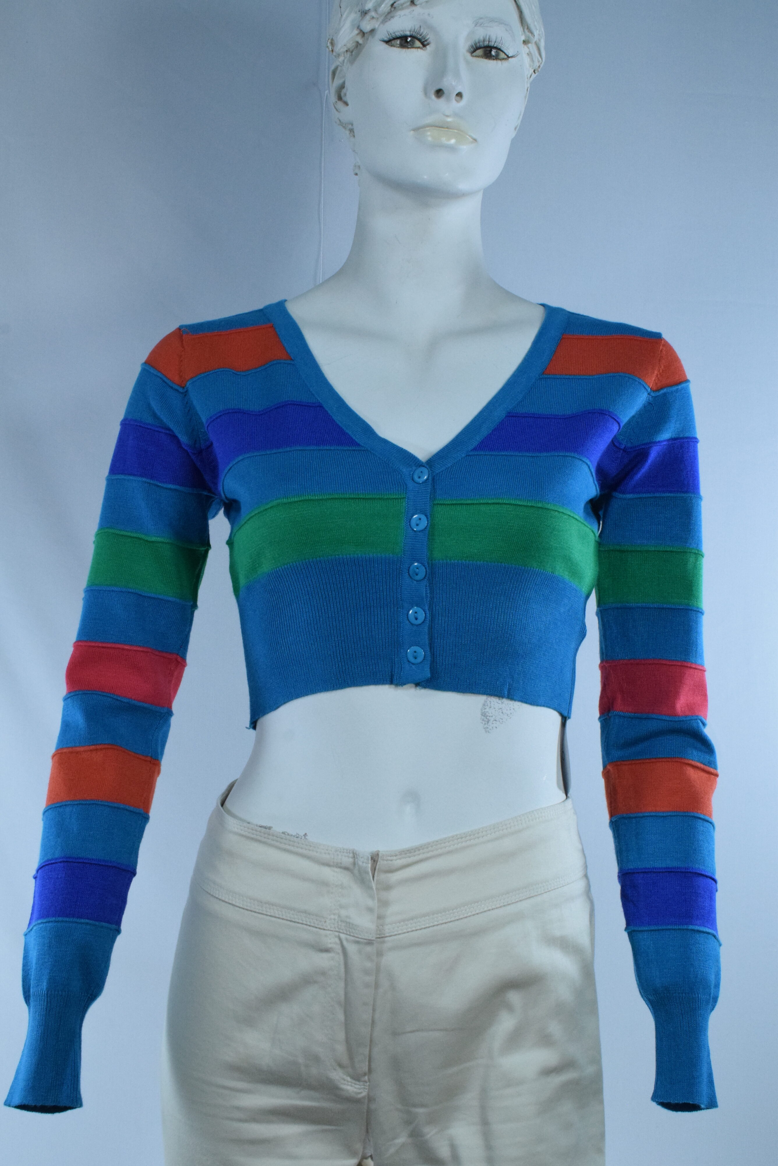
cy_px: 583
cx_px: 389
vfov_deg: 42.3
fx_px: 1506
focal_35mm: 46
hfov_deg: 29.0
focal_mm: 31
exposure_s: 1/250
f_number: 14
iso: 3200
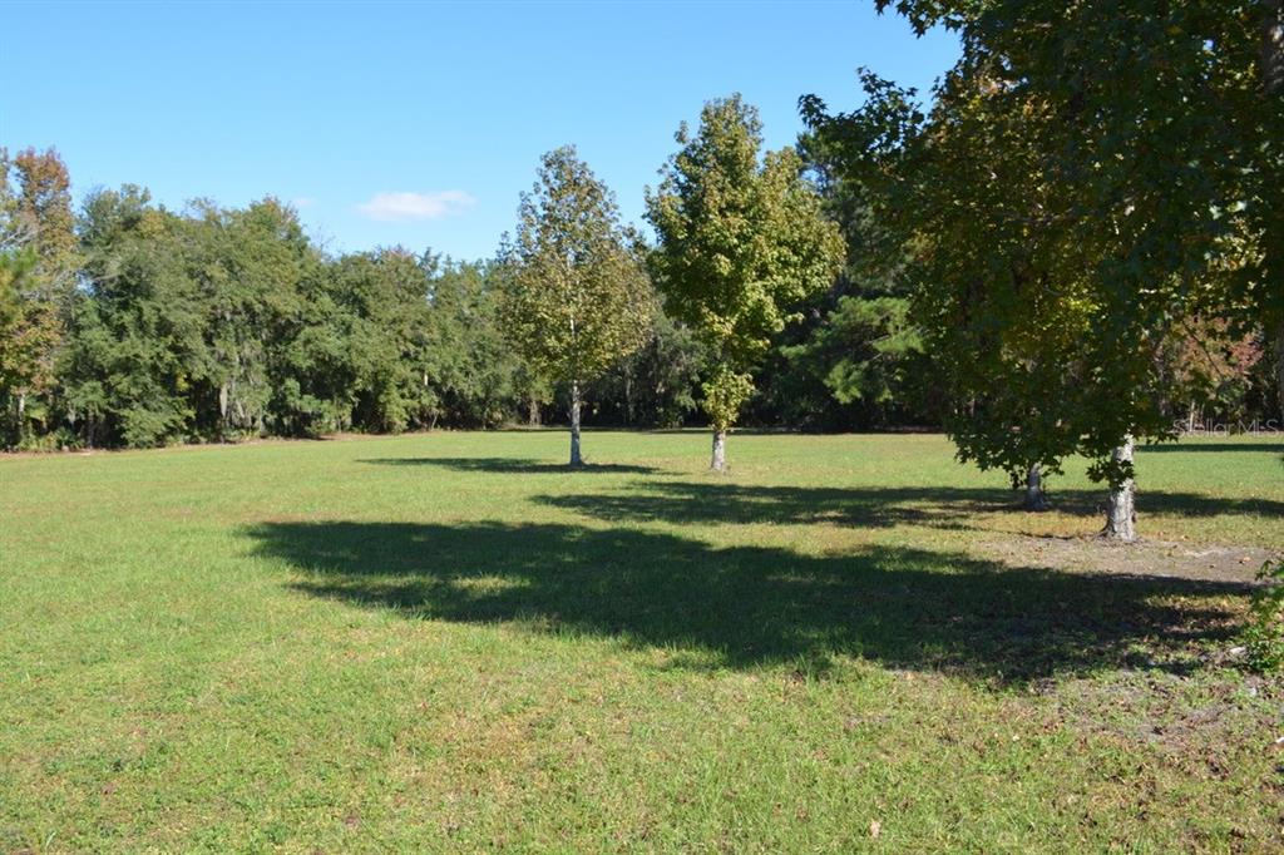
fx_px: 1070
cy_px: 428
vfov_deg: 43.6
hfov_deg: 61.9
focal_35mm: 30
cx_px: 642
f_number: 8
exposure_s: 1/250
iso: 200
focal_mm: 20
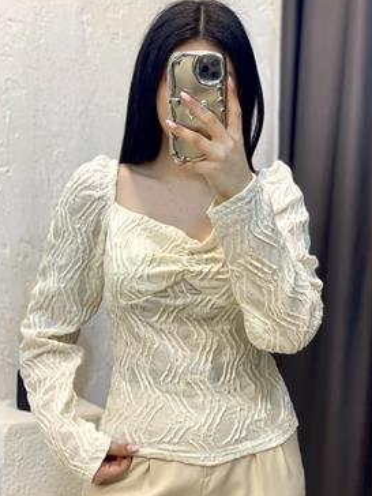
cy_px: 268
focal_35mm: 59
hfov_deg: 24.8
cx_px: 181
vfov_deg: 32.7
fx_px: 845
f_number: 2
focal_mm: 6
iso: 125
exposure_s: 1/100
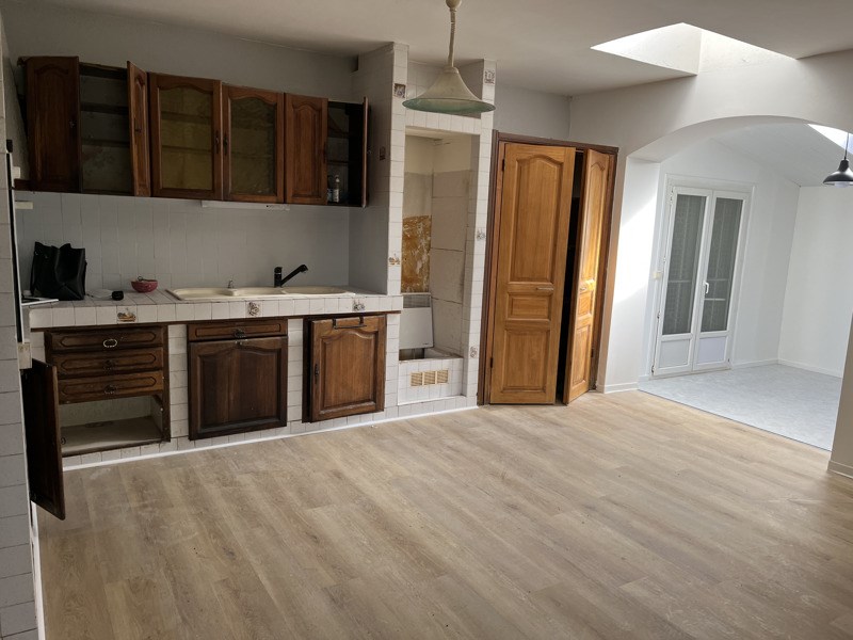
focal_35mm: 26
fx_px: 641
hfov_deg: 67.3
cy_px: 320
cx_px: 426
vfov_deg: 53.1
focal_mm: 5.1
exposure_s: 1/122
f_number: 1.6
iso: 80
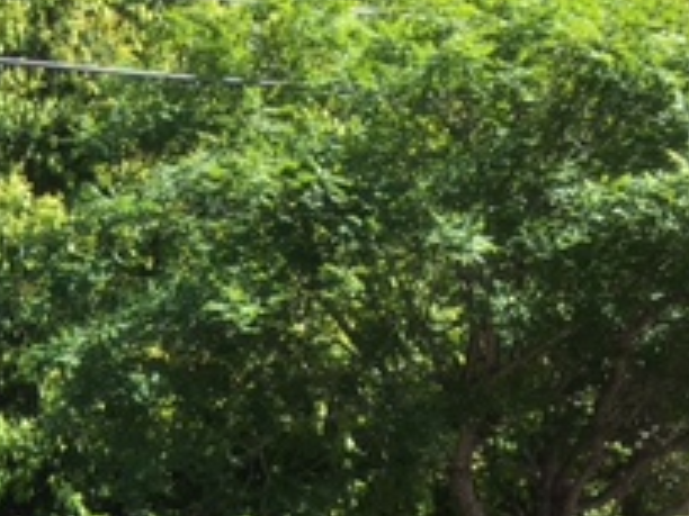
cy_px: 607
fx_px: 1811
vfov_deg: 15.7
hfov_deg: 18.9
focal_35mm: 91
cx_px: -351
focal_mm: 4.15
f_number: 2.2
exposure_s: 1/509
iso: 25
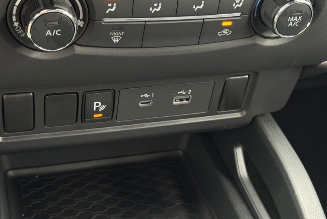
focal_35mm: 59
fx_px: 536
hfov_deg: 33.9
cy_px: 97
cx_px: 163
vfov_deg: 23.0
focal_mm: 6.76
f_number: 1.78
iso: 320
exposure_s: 1/40
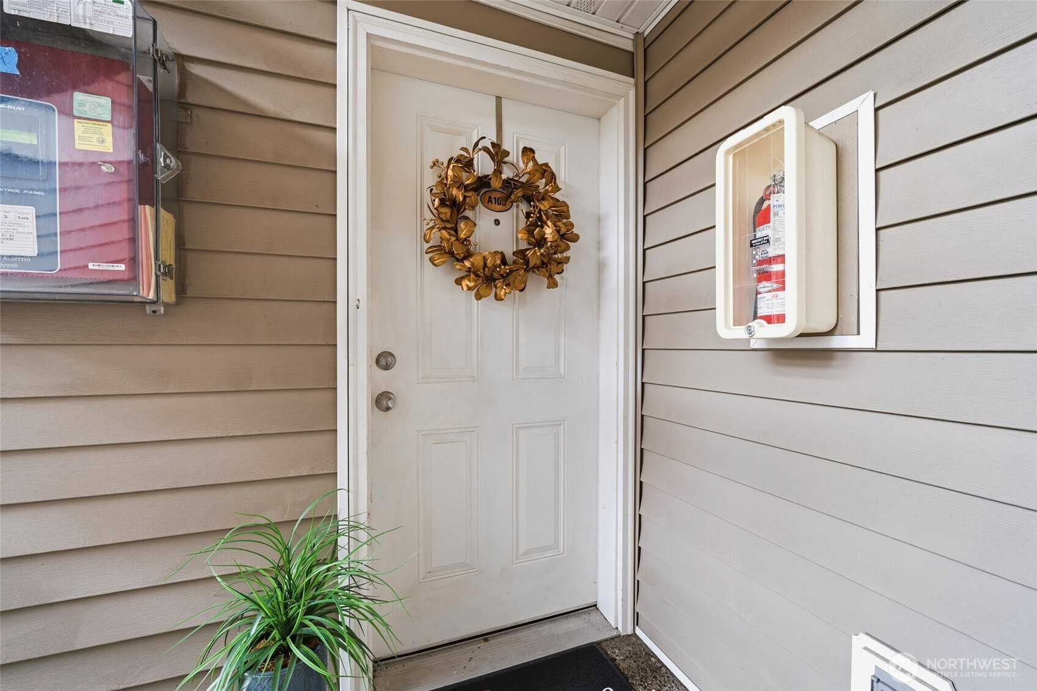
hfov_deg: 104.3
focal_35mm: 14
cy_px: 346
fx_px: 403
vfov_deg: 81.2
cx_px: 518
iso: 400
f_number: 9.5
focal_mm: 14
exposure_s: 1/10
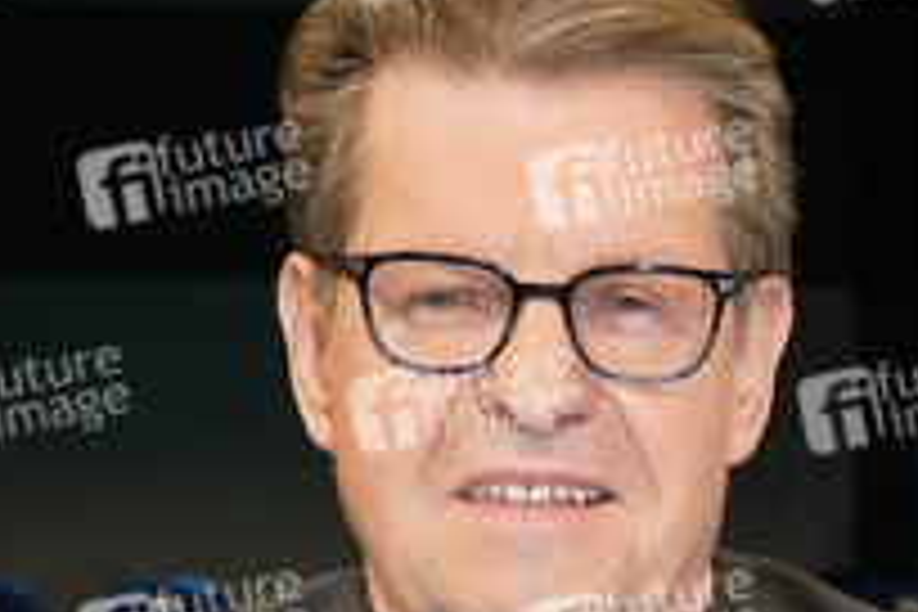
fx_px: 1912
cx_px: 524
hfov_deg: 27.0
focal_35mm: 75
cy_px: 513
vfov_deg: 18.0
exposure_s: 1/160
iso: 2000
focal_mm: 34
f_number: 5.6
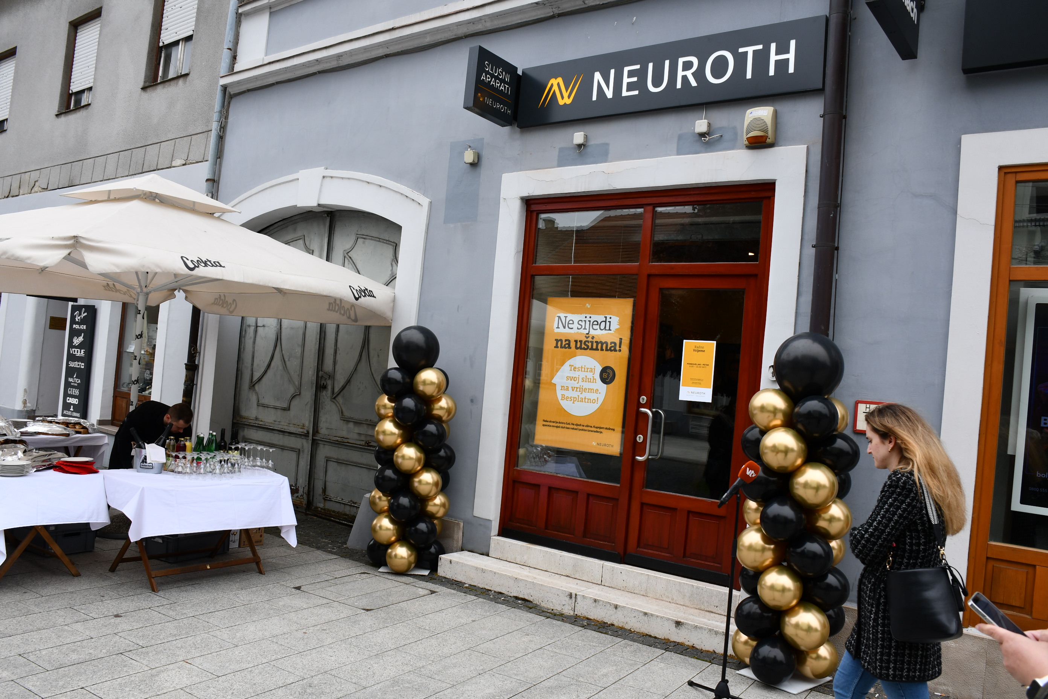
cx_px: 524
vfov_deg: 47.9
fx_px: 786
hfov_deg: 67.4
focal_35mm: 27
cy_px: 350
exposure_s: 1/250
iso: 200
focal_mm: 18
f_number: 6.3
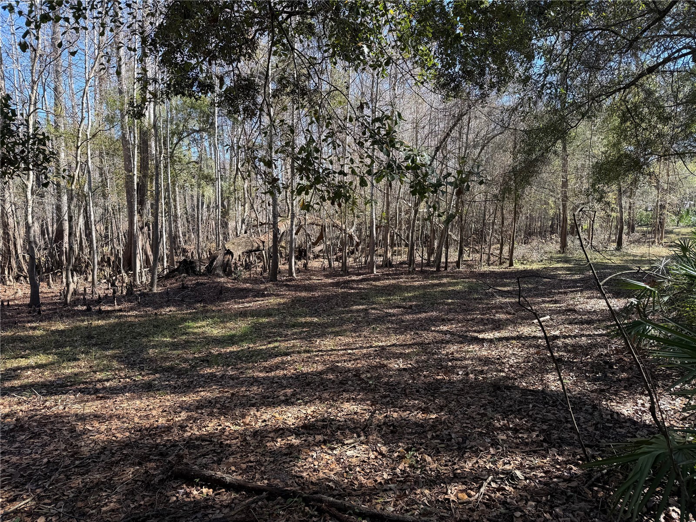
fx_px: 483
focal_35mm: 24
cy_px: 261
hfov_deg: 71.6
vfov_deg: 56.8
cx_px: 348
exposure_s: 1/532
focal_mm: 6.76
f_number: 1.78
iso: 80
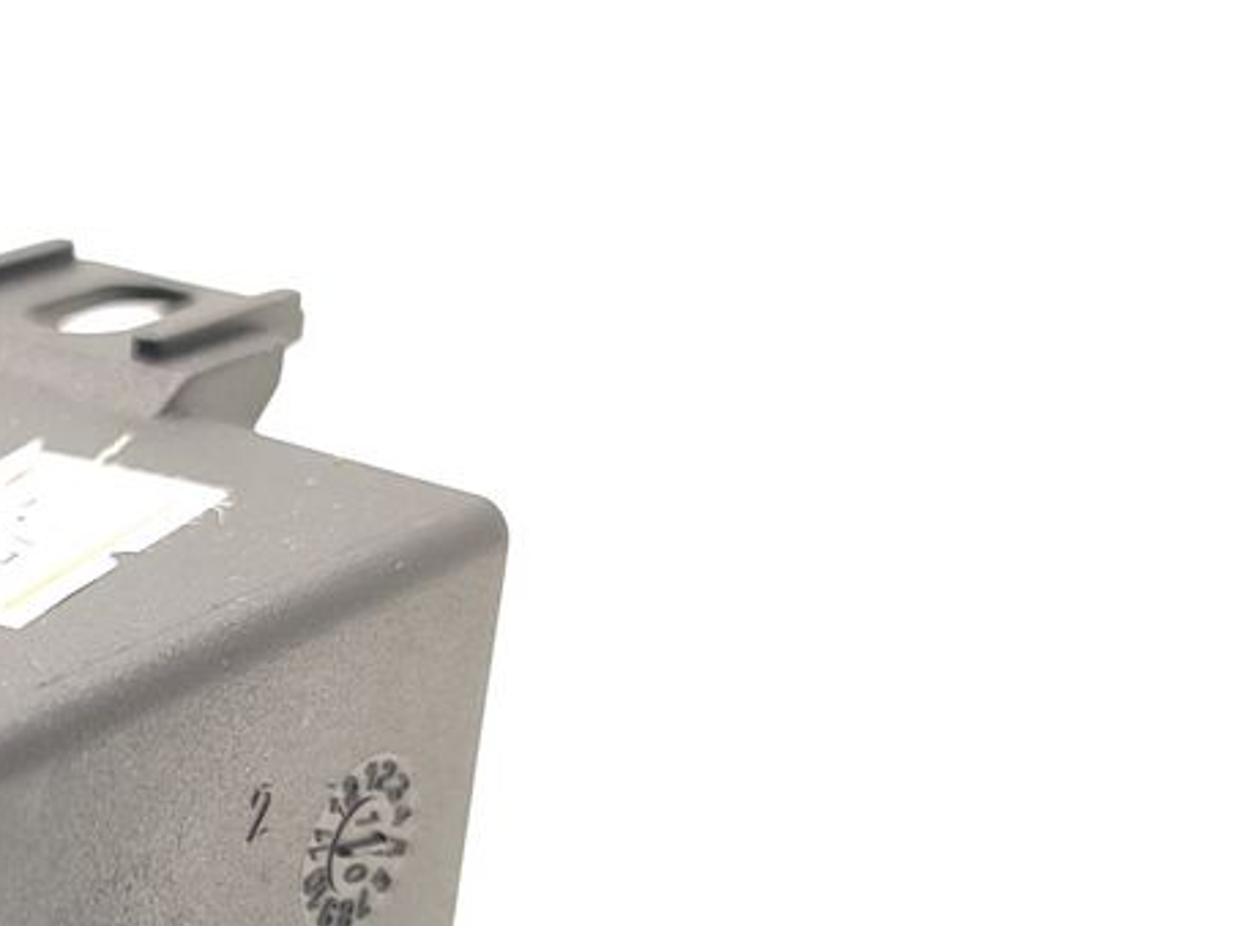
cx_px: -279
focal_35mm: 68
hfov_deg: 25.4
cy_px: 839
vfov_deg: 21.1
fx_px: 2426
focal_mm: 5.89
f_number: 1.89
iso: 250
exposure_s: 1/100
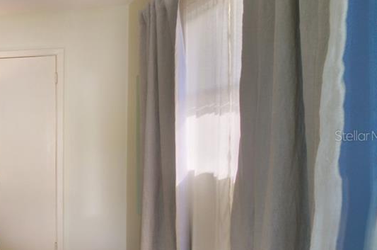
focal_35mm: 45
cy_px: 136
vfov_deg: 29.7
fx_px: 470
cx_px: -168
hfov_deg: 29.5
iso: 200
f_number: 11
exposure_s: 1/10
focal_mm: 10
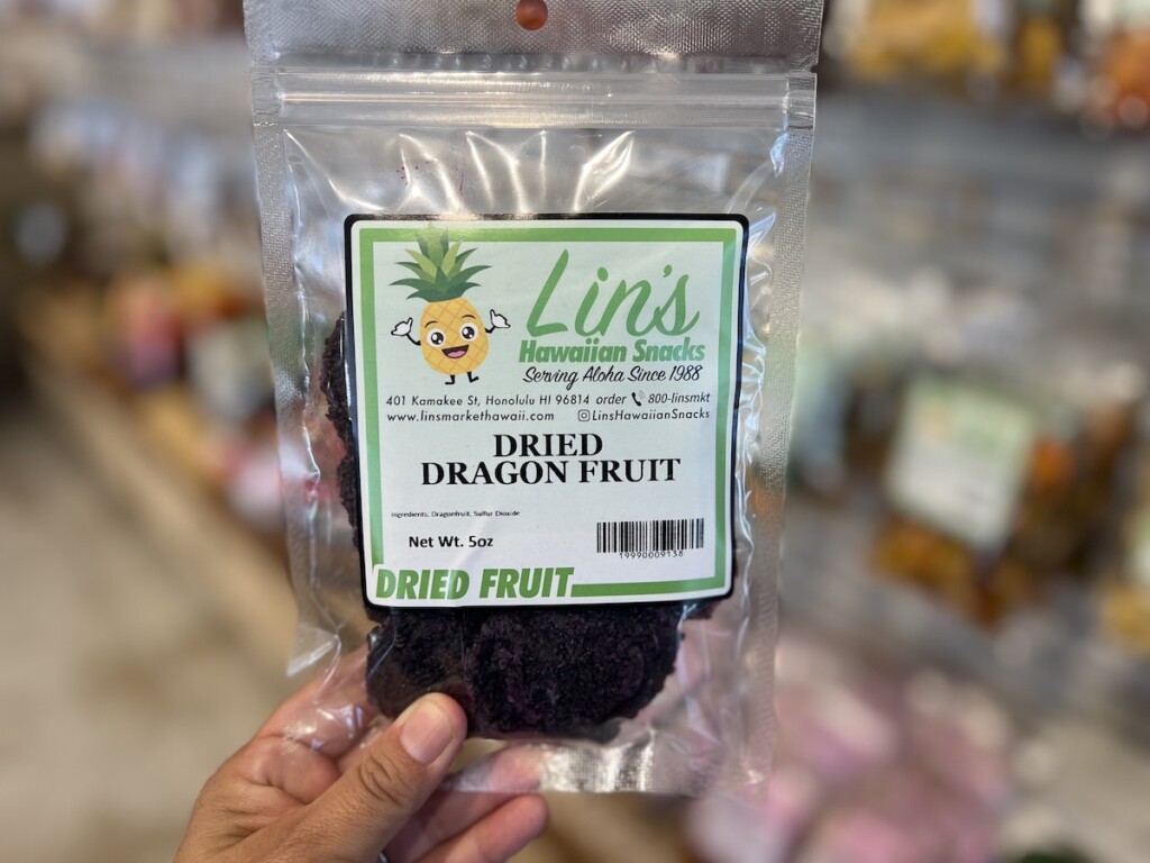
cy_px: 432
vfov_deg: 53.1
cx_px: 575
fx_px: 864
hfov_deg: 67.3
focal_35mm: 26
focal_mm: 5.7
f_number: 1.5
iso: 40
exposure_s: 1/120
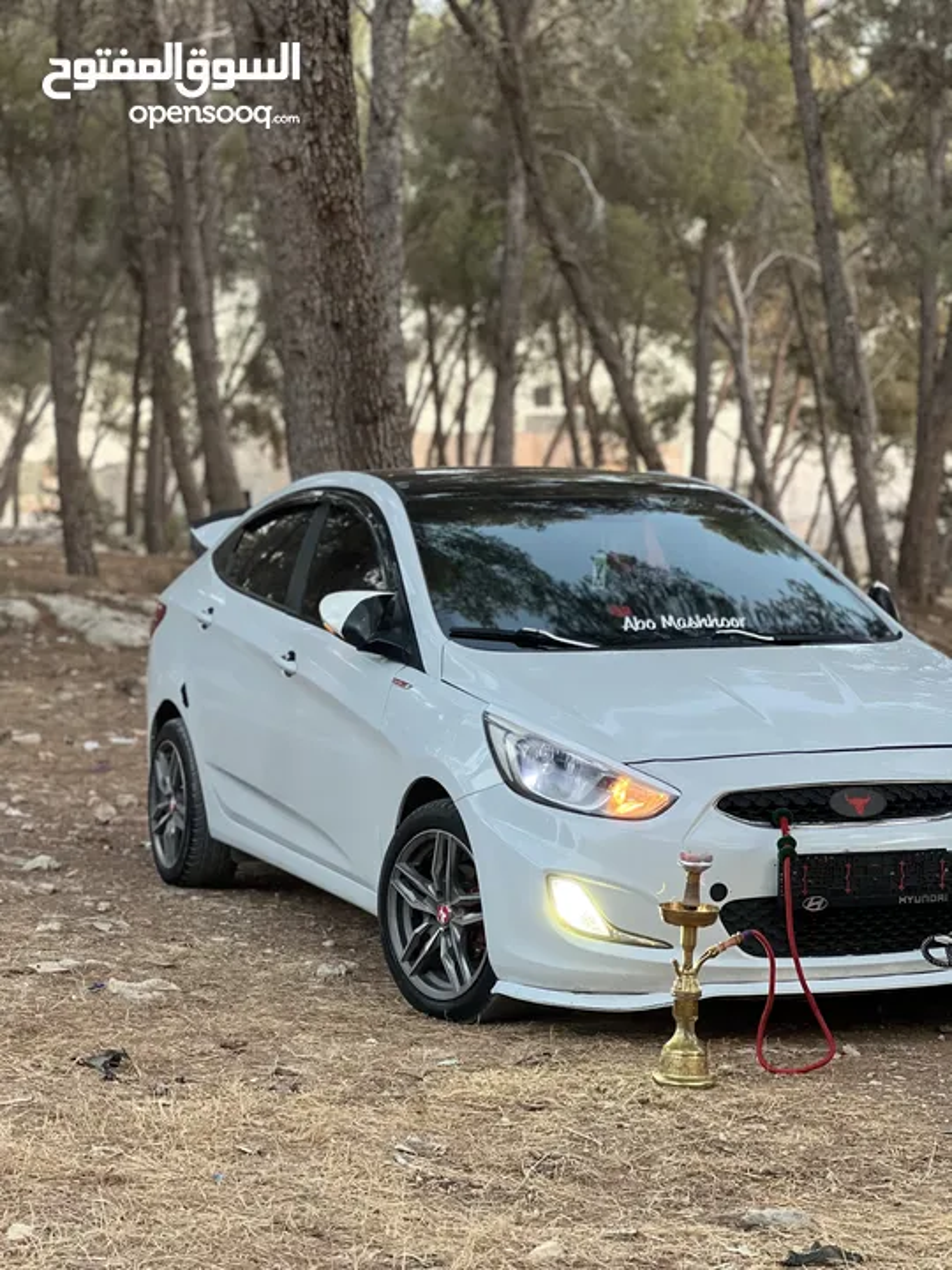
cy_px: 635
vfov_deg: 25.3
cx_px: 476
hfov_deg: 19.1
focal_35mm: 77
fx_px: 2824
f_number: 2.8
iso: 250
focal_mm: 9
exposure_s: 1/87
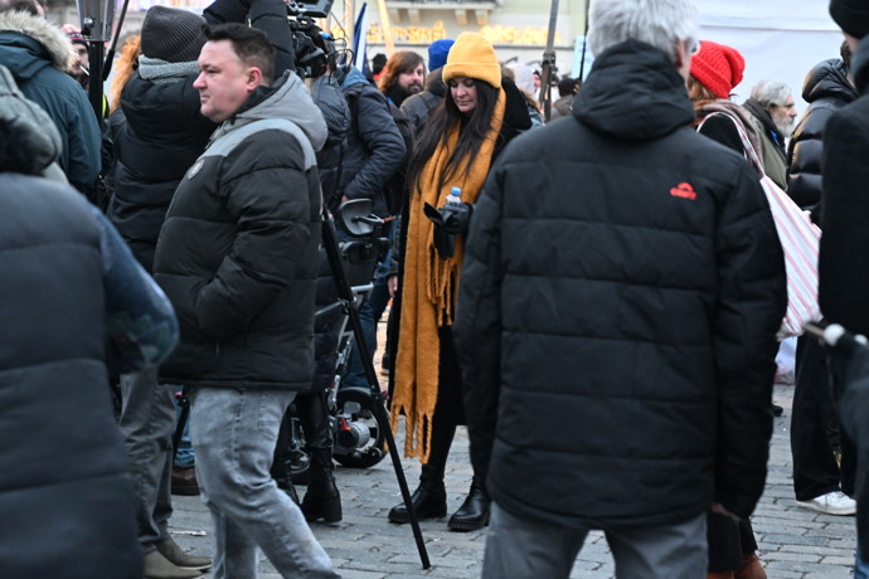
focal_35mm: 105
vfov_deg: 13.0
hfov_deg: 19.5
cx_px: 434
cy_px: 290
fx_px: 2534
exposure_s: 1/80
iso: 3200
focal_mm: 70
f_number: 4.5
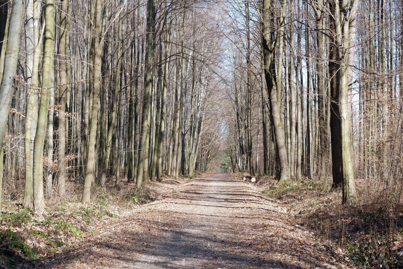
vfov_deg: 19.7
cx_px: 203
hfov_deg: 29.2
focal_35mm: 69
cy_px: 134
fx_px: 772
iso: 200
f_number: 9
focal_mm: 45
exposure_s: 1/75
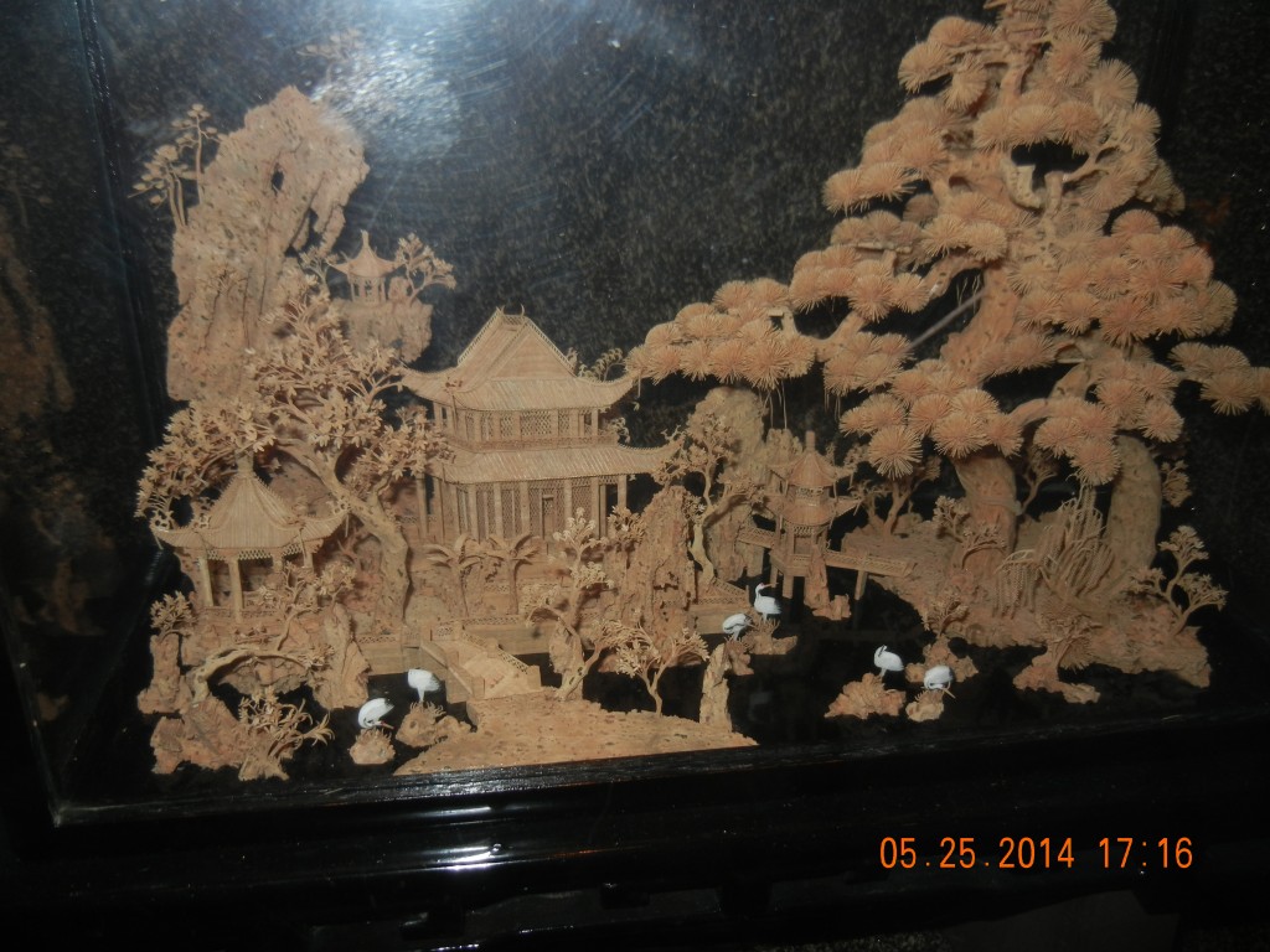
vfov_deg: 46.8
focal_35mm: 30
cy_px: 476
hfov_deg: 60.0
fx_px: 1101
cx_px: 635
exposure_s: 1/30
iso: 200
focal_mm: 5.4
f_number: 3.5
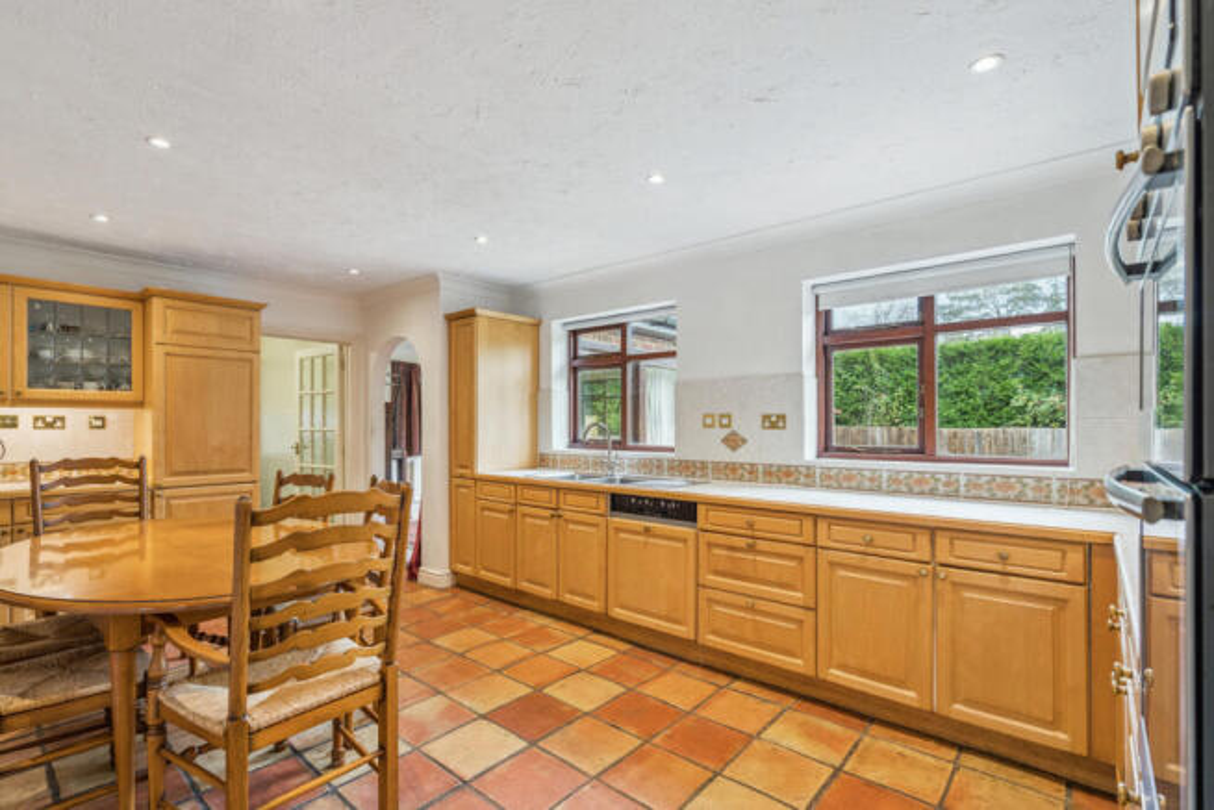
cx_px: 607
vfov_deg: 73.8
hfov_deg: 96.7
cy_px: 405
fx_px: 540
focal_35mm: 16
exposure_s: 1/30
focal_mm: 16
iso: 800
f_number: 5.6
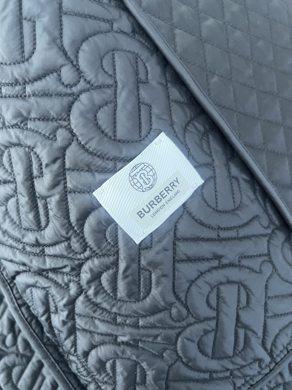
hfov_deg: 53.1
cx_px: 146
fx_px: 292
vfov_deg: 67.3
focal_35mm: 26
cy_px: 195
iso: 320
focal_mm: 5.7
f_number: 1.5
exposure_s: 1/50
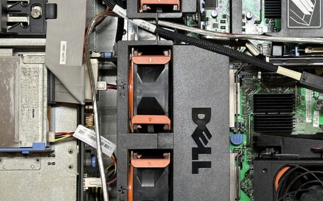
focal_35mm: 98
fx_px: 862
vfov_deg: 13.3
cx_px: 217
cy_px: 90
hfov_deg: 21.1
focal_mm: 6.86
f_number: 1.78
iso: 250
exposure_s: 1/50
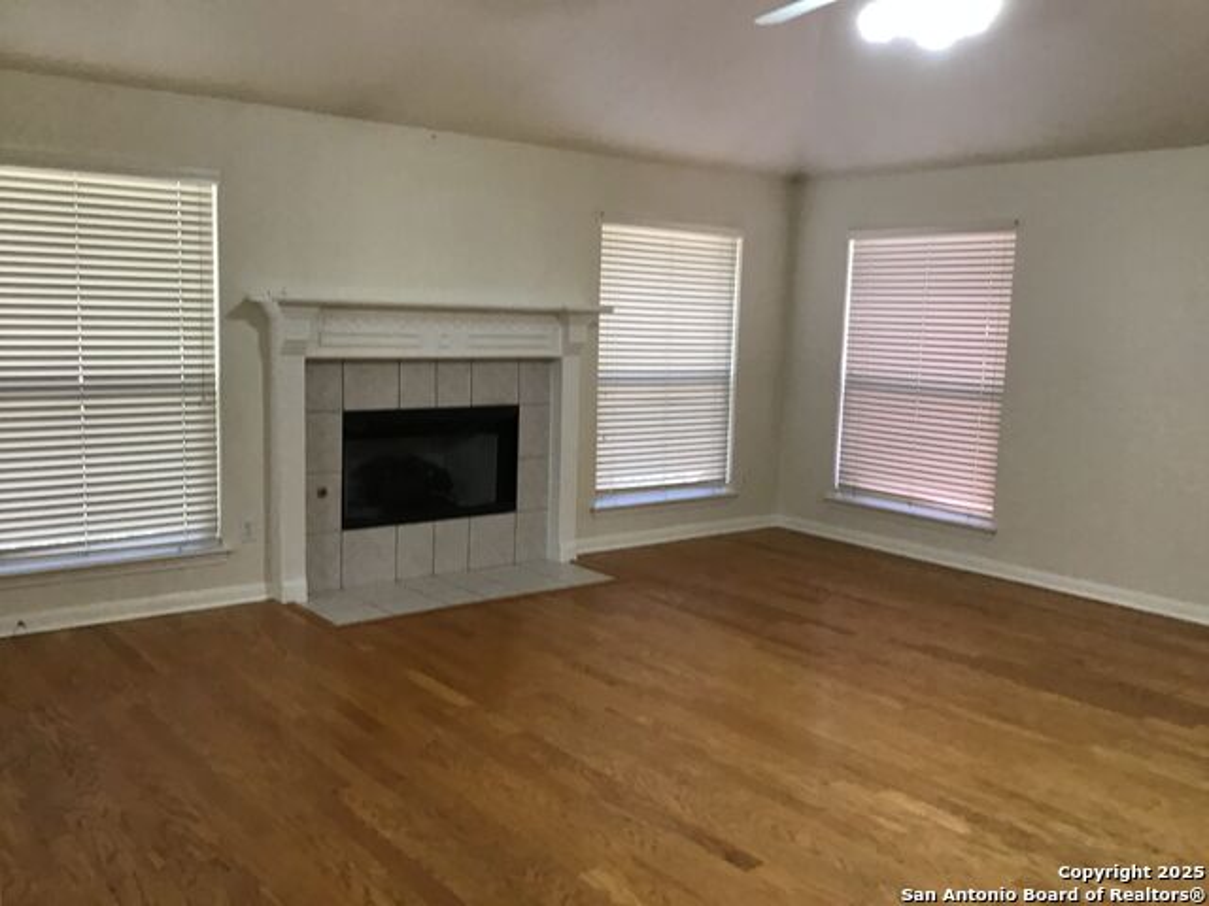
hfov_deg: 58.4
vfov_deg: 45.4
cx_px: 604
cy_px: 453
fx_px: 1083
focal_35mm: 31
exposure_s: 1/30
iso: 80
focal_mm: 3.3
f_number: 2.4
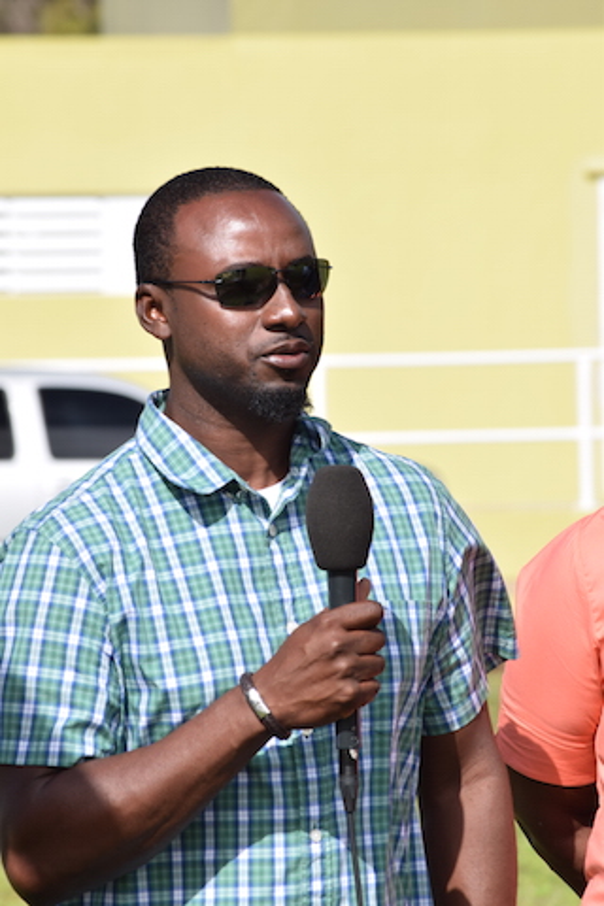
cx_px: 302
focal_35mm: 300
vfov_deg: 6.9
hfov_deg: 4.6
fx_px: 7549
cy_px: 453
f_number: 11
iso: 100
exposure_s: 1/160
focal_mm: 200
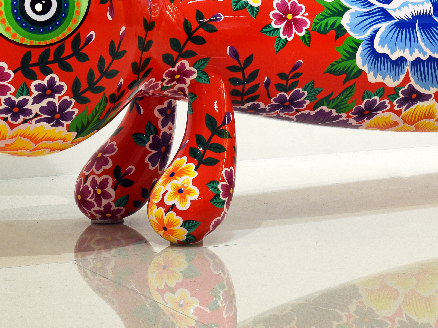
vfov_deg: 6.8
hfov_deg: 9.2
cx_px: 400
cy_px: -110
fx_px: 2721
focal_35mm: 215
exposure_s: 1
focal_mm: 62
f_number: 13
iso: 100
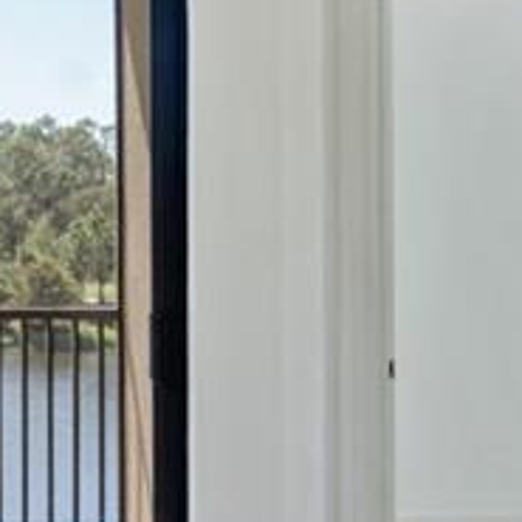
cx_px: -302
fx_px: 1757
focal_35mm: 103
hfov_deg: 15.4
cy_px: 303
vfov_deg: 16.9
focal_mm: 14
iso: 160
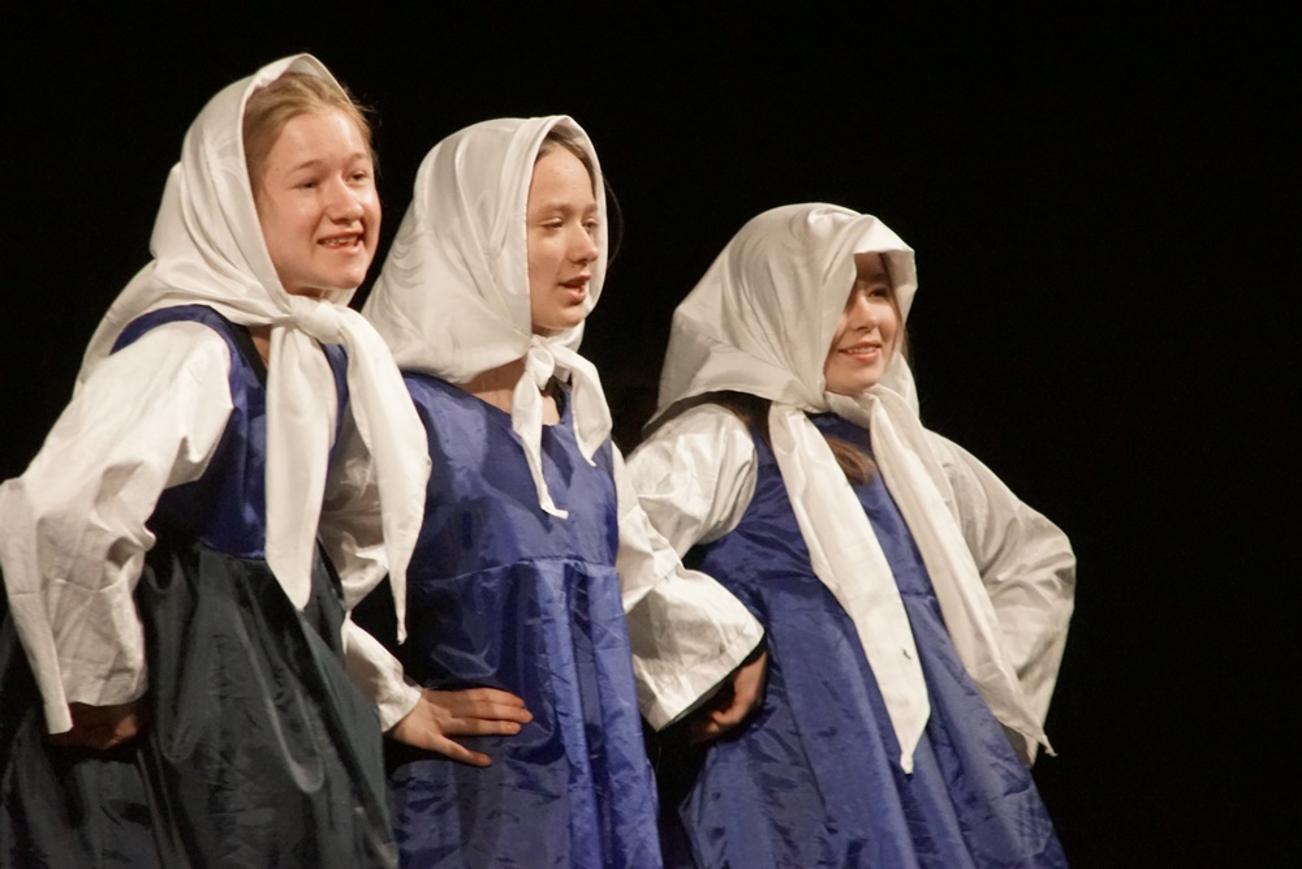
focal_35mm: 300
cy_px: 434
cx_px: 651
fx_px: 10851
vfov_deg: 4.6
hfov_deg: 6.9
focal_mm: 200
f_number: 8
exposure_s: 1/100
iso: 6400
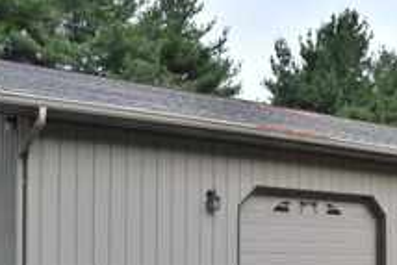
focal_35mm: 63
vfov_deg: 20.9
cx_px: 304
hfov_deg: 31.2
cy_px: 260
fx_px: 695
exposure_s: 1/250
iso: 220
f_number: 5.6
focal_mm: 18
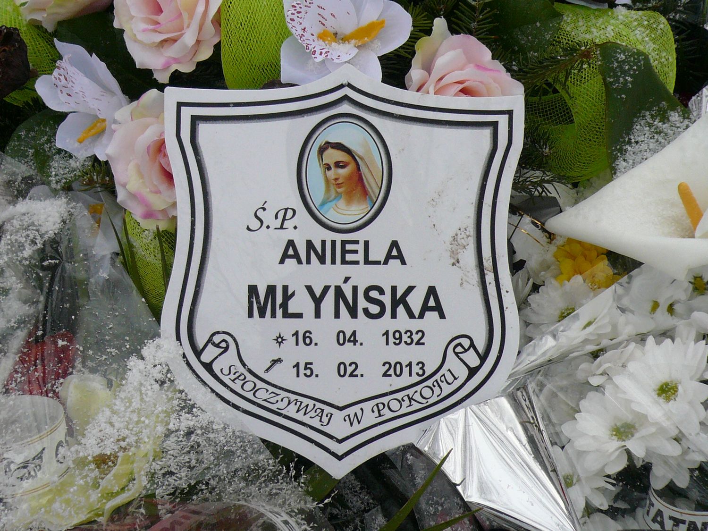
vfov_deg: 32.9
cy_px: 266
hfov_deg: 42.9
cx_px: 354
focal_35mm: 44
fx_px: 900
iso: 100
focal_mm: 4.7
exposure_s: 1/640
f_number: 2.8
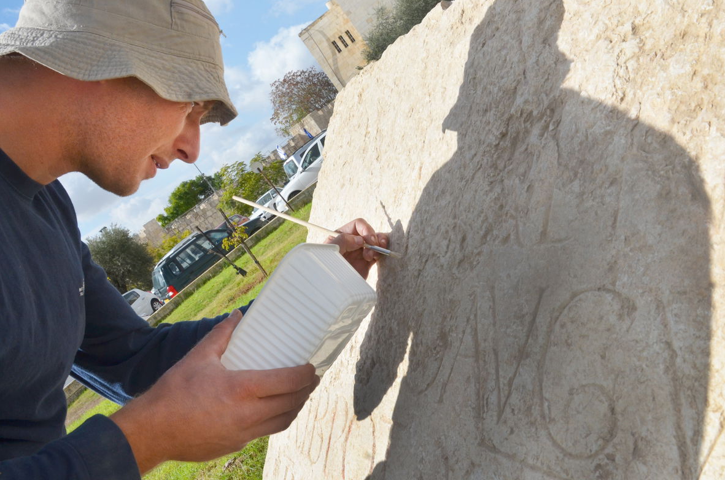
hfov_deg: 58.6
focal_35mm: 32
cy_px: 229
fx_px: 643
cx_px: 409
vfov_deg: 40.9
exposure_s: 1/500
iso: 400
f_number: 11
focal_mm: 18
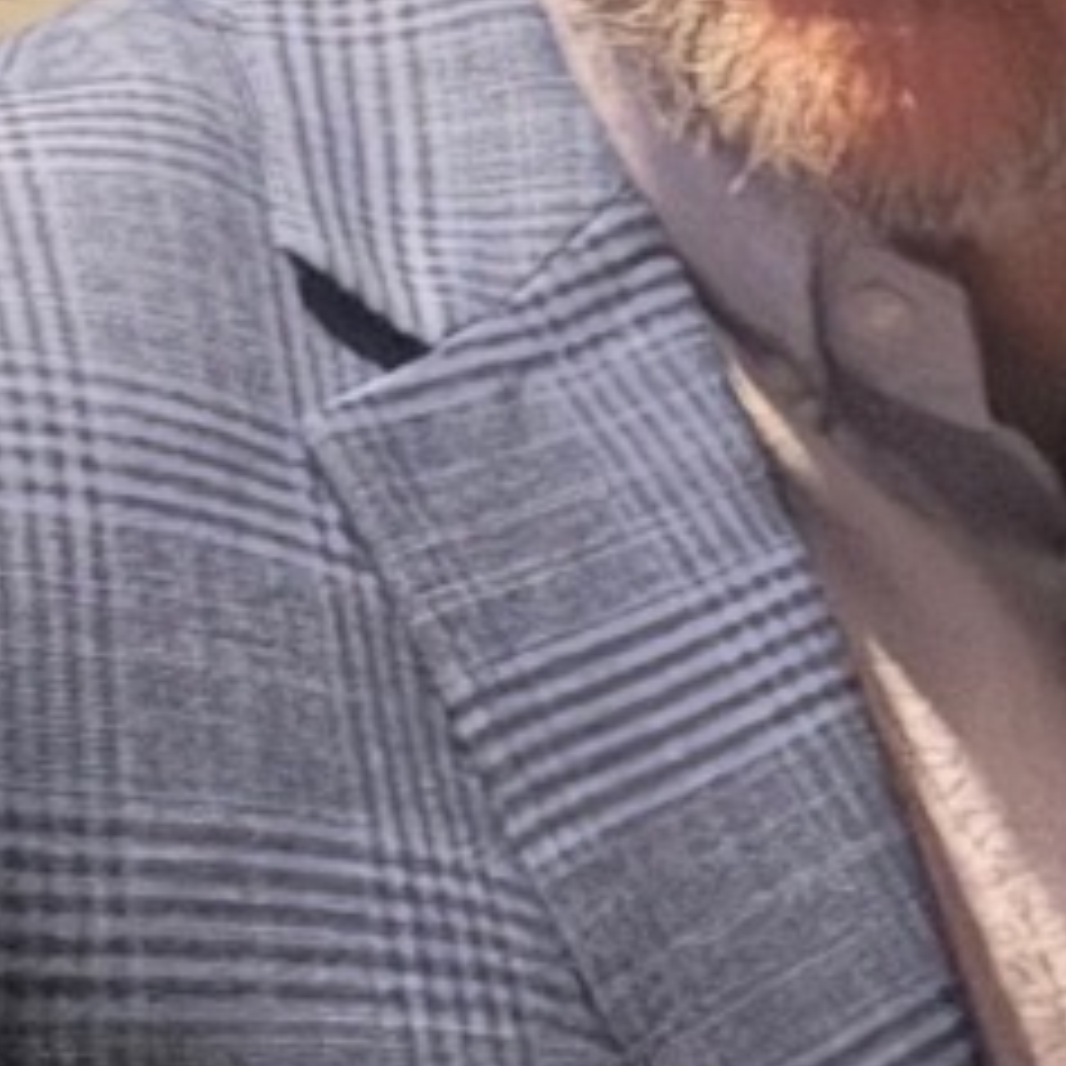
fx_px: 3589
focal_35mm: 103
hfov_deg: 16.0
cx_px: 1376
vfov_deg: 16.6
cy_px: 9
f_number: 1.9
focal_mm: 2.69
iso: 1000
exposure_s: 1/8
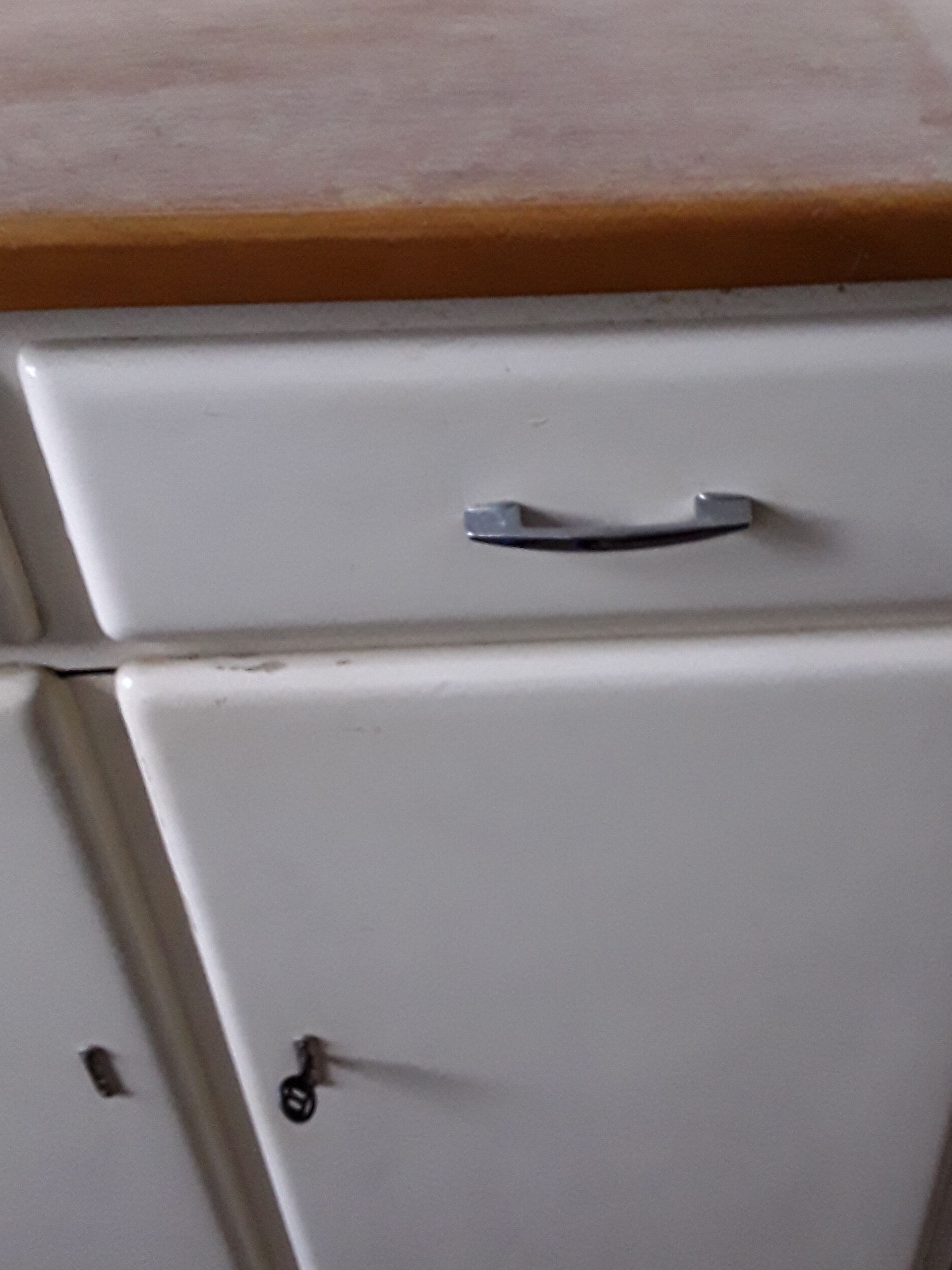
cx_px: 587
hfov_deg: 40.4
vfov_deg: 52.4
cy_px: 727
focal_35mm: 35
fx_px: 1284
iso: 250
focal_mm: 2.91
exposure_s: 1/17
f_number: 1.9
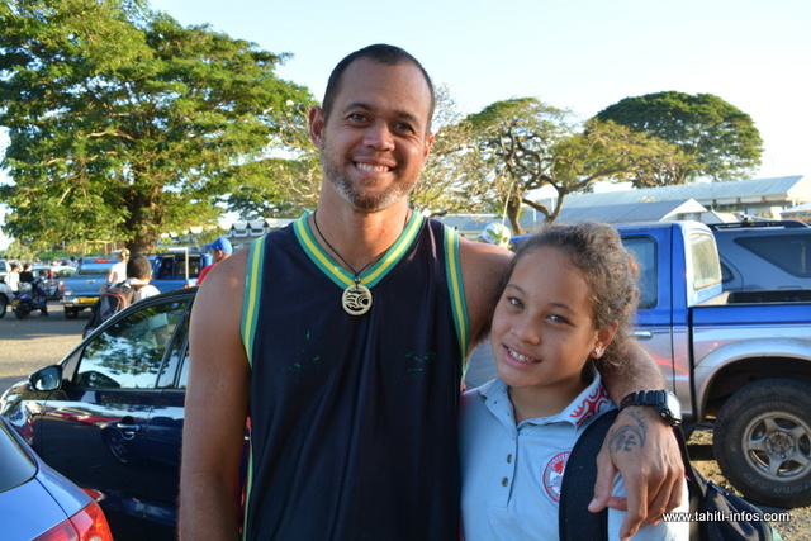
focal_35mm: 32
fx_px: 710
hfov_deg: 59.5
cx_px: 406
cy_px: 270
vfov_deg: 41.7
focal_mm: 21
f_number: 5.6
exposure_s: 1/125
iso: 250
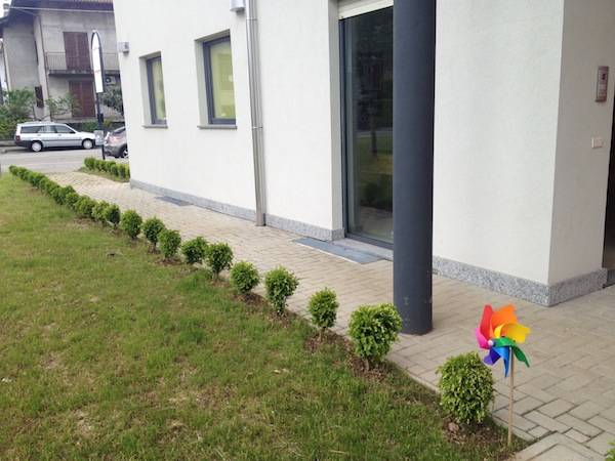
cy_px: 230
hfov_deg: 52.6
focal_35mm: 35
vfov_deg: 40.7
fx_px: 622
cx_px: 308
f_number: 2.4
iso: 50
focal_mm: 4.28
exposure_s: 1/330
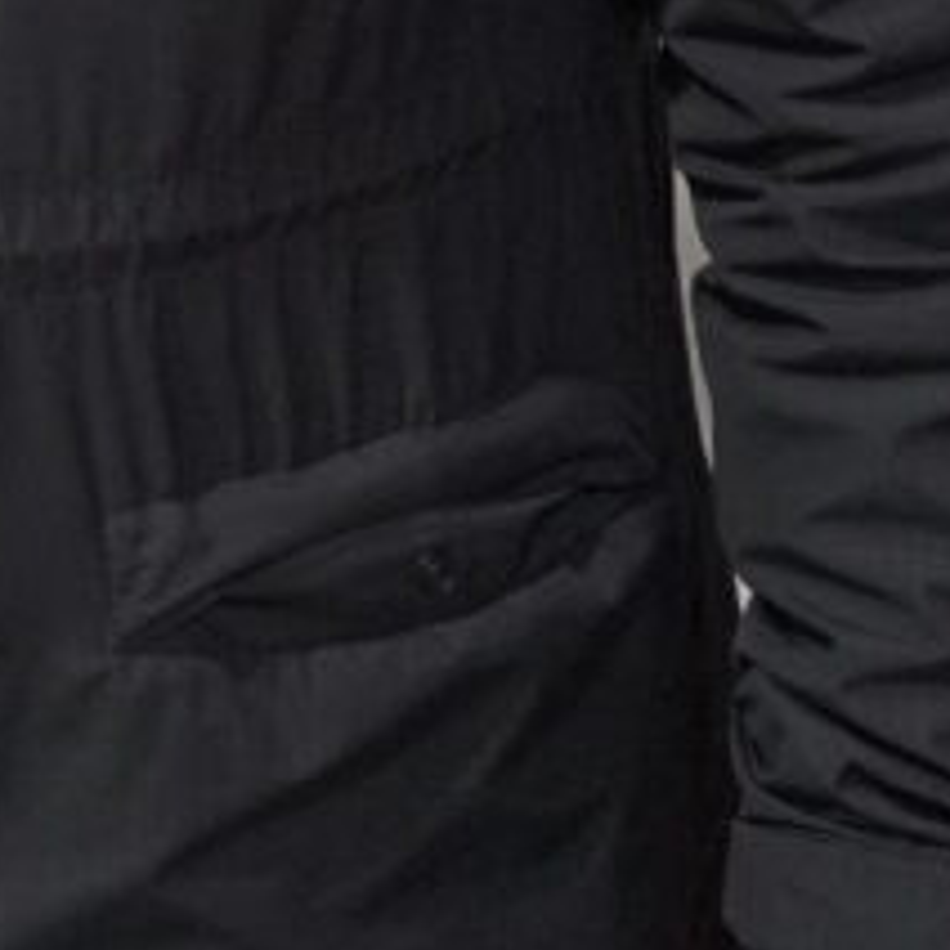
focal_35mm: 119
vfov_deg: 12.6
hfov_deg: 13.7
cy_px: -1013
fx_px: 3695
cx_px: -509
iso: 10000
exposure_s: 1/250
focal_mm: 29
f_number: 4
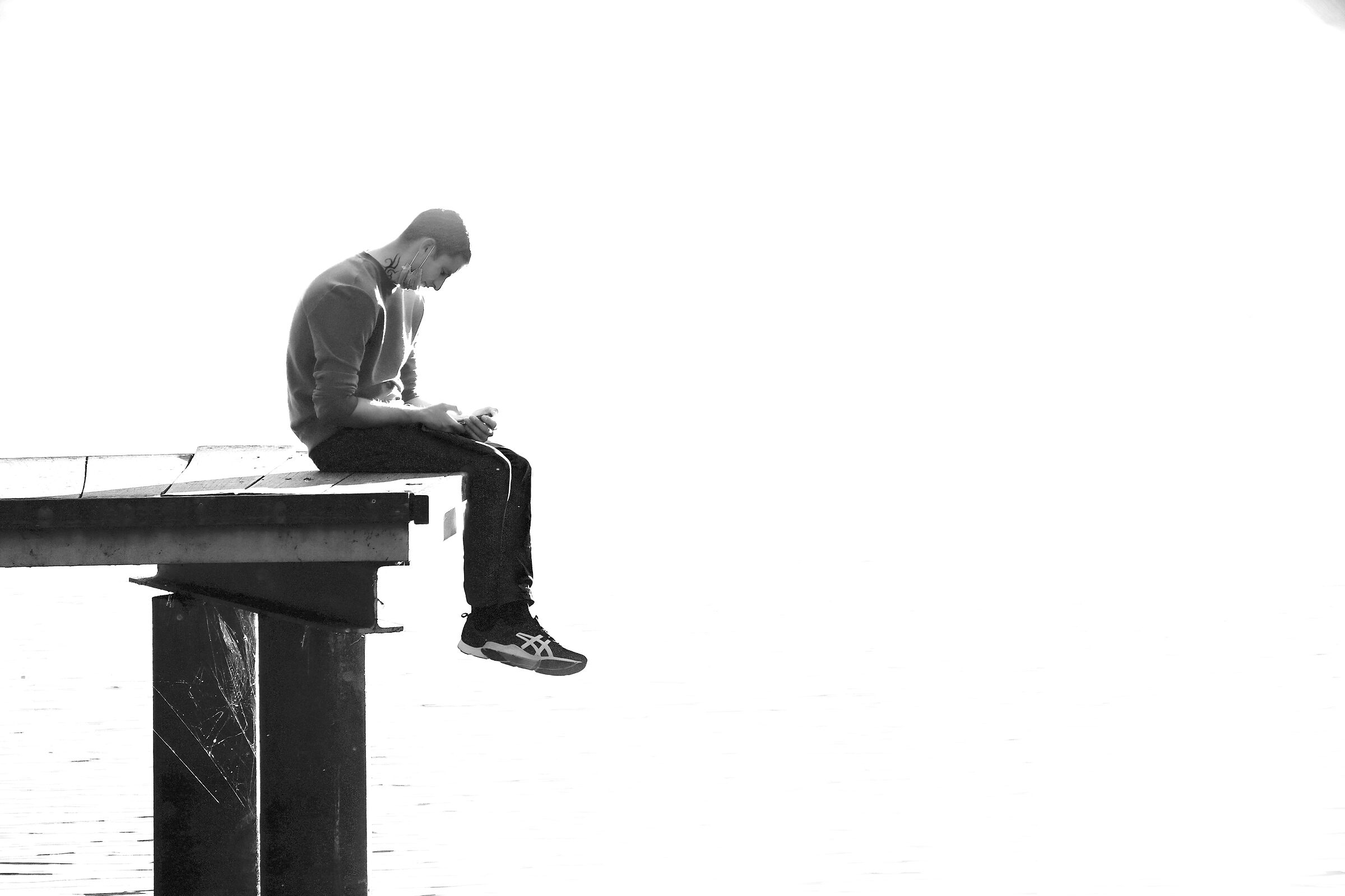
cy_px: 448
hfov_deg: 9.7
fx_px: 7920
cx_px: 672
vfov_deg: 6.5
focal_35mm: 212
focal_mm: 141.3
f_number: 5
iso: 400
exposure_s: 1/500
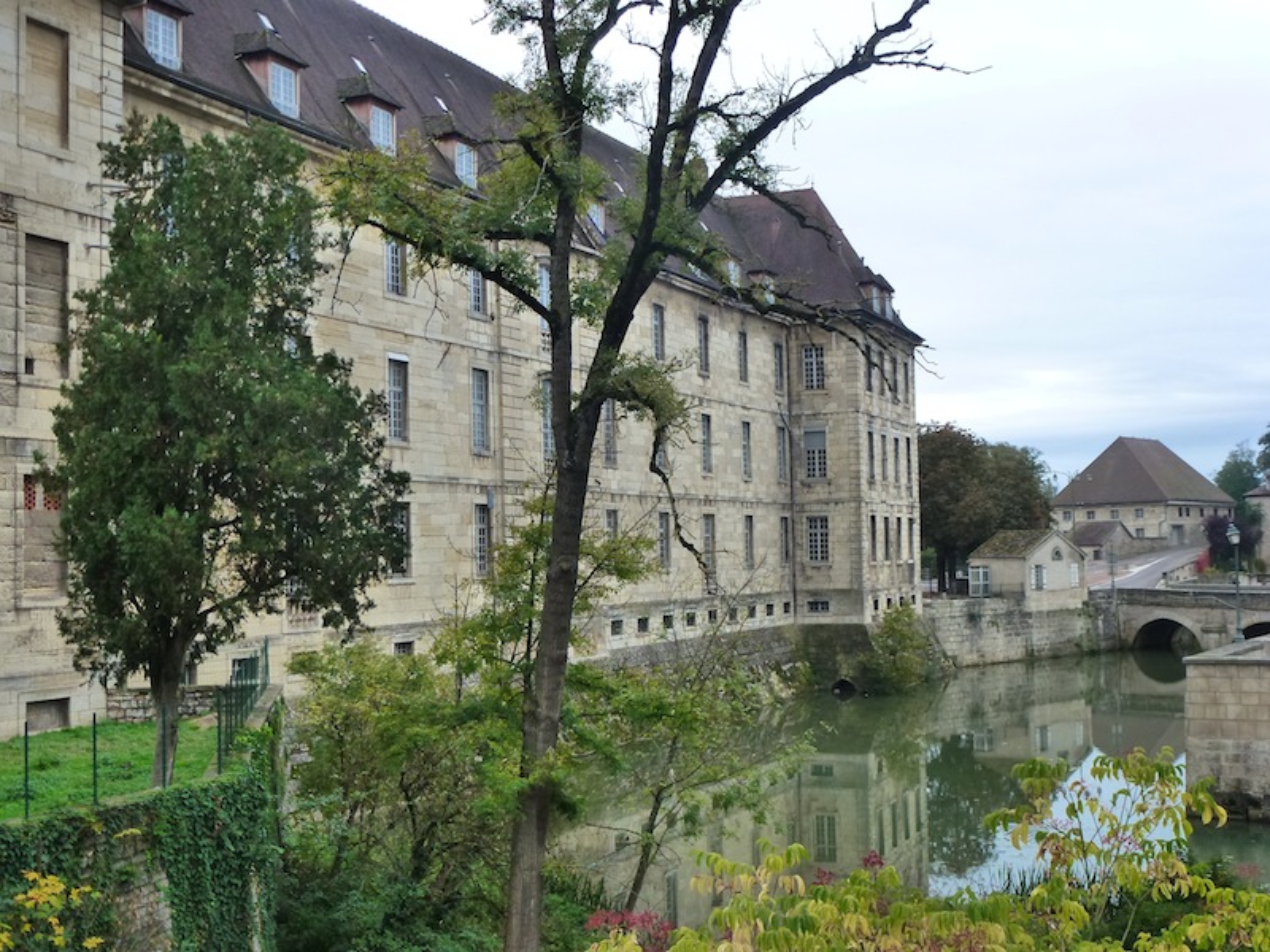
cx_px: 635
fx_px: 1578
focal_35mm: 43
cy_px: 476
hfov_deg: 43.9
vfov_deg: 33.6
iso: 250
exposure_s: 1/250
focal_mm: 7.4
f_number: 3.9
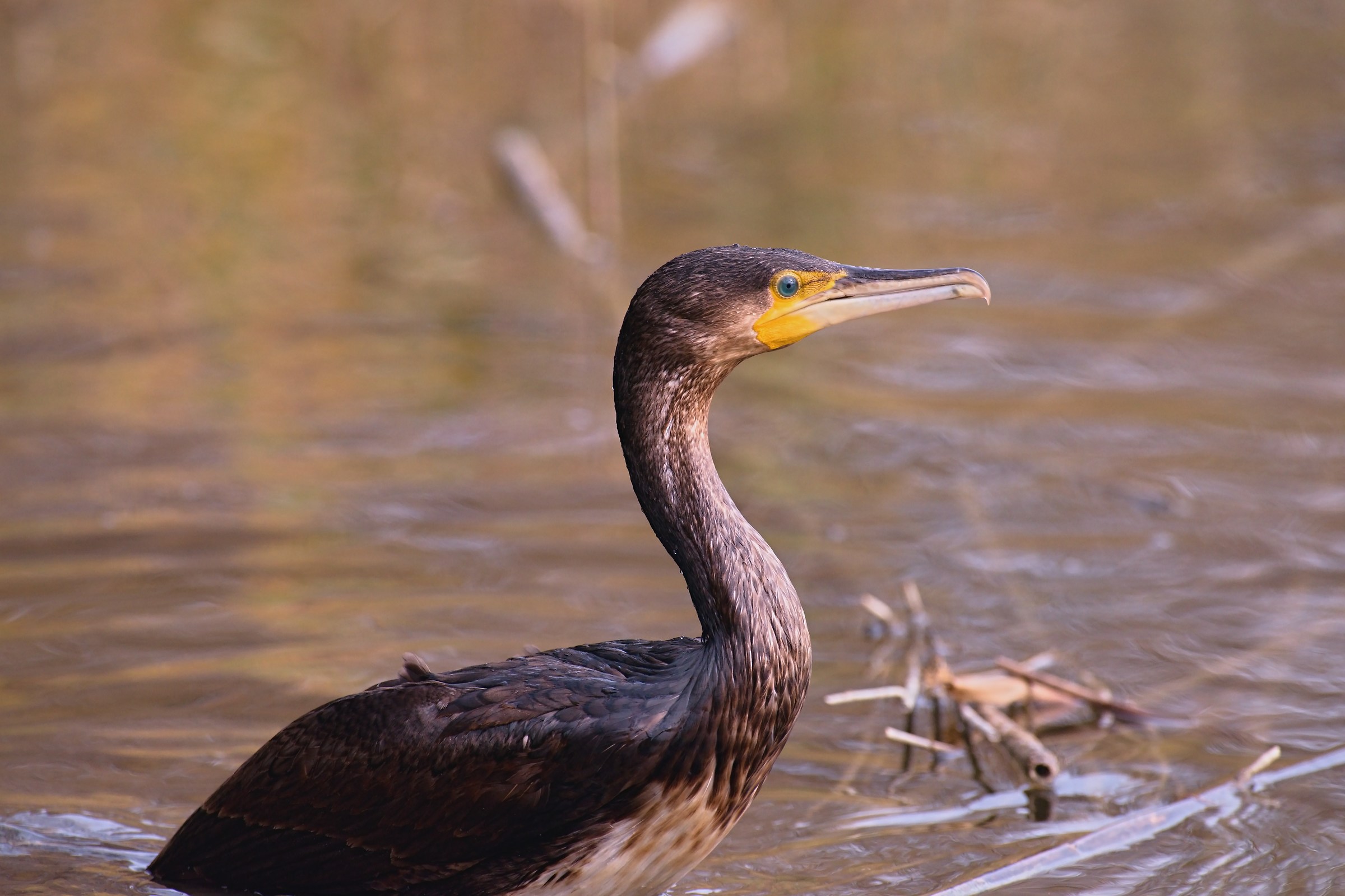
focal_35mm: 600
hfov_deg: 3.4
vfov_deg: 2.3
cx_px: 672
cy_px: 448
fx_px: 22411
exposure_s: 1/800
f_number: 7.1
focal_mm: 600
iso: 800
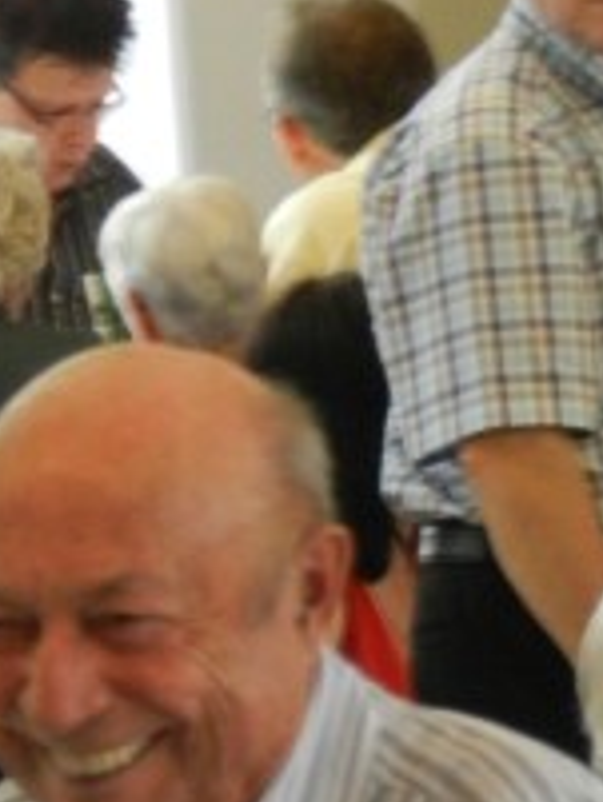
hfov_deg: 2.3
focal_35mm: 641
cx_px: 423
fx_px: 14872
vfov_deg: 3.1
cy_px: 1081
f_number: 5.6
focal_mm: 38.2
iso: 800
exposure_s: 1/30
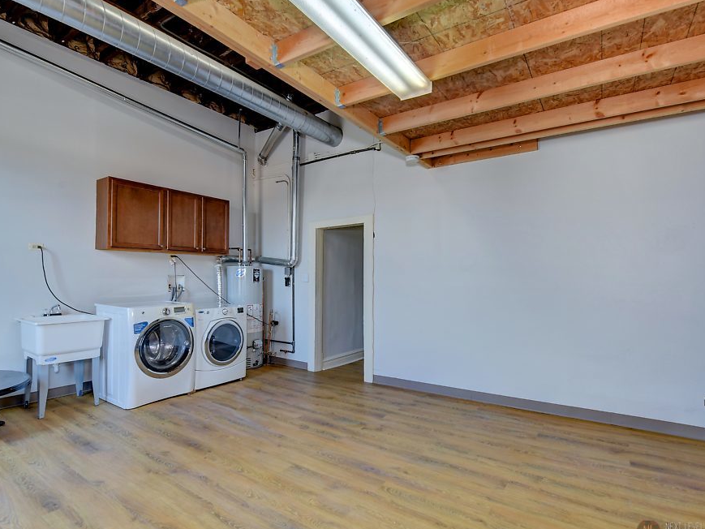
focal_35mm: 17
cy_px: 273
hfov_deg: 91.0
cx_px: 359
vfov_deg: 74.7
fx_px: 346
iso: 320
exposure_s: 1/20
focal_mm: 15
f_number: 7.1
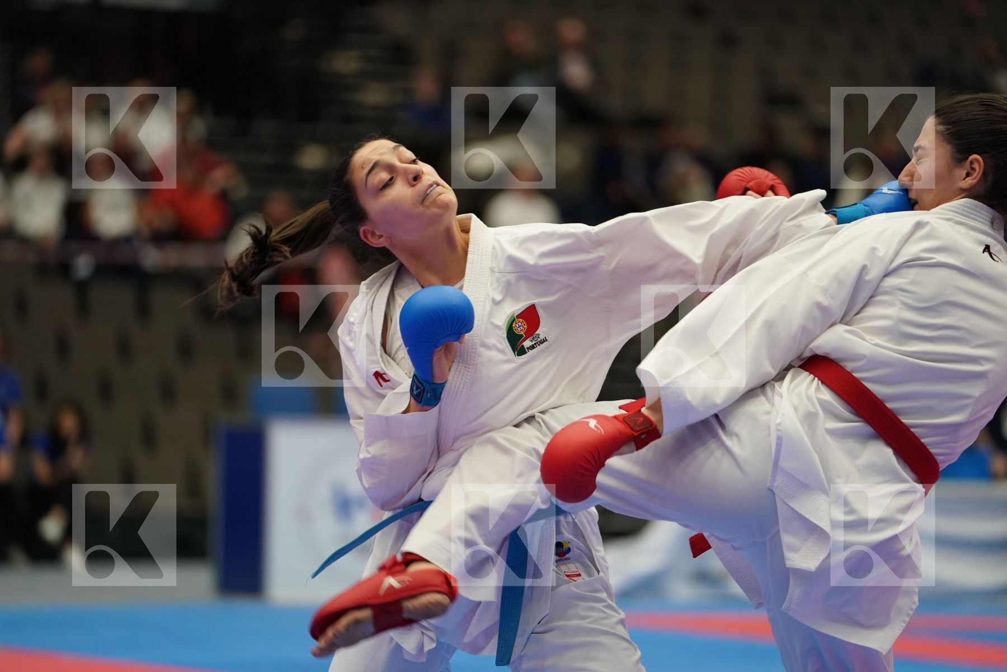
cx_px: 504
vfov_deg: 8.2
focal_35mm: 168
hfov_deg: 12.2
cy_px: 336
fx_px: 4699
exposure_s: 1/1000
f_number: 2.8
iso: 2500
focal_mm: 168
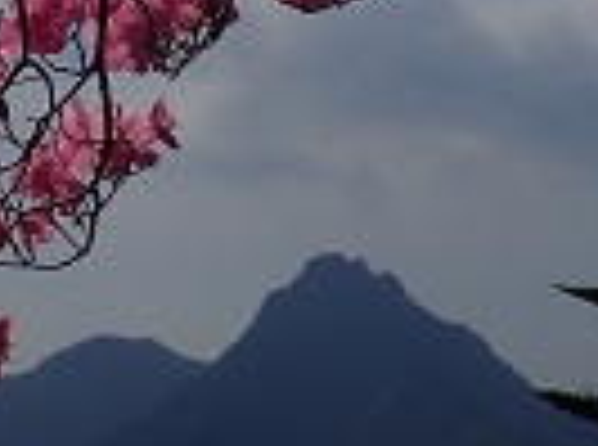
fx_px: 2757
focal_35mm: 160
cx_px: 81
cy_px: 117
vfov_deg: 9.2
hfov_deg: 12.3
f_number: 13
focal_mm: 9.61
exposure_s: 1/500
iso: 100
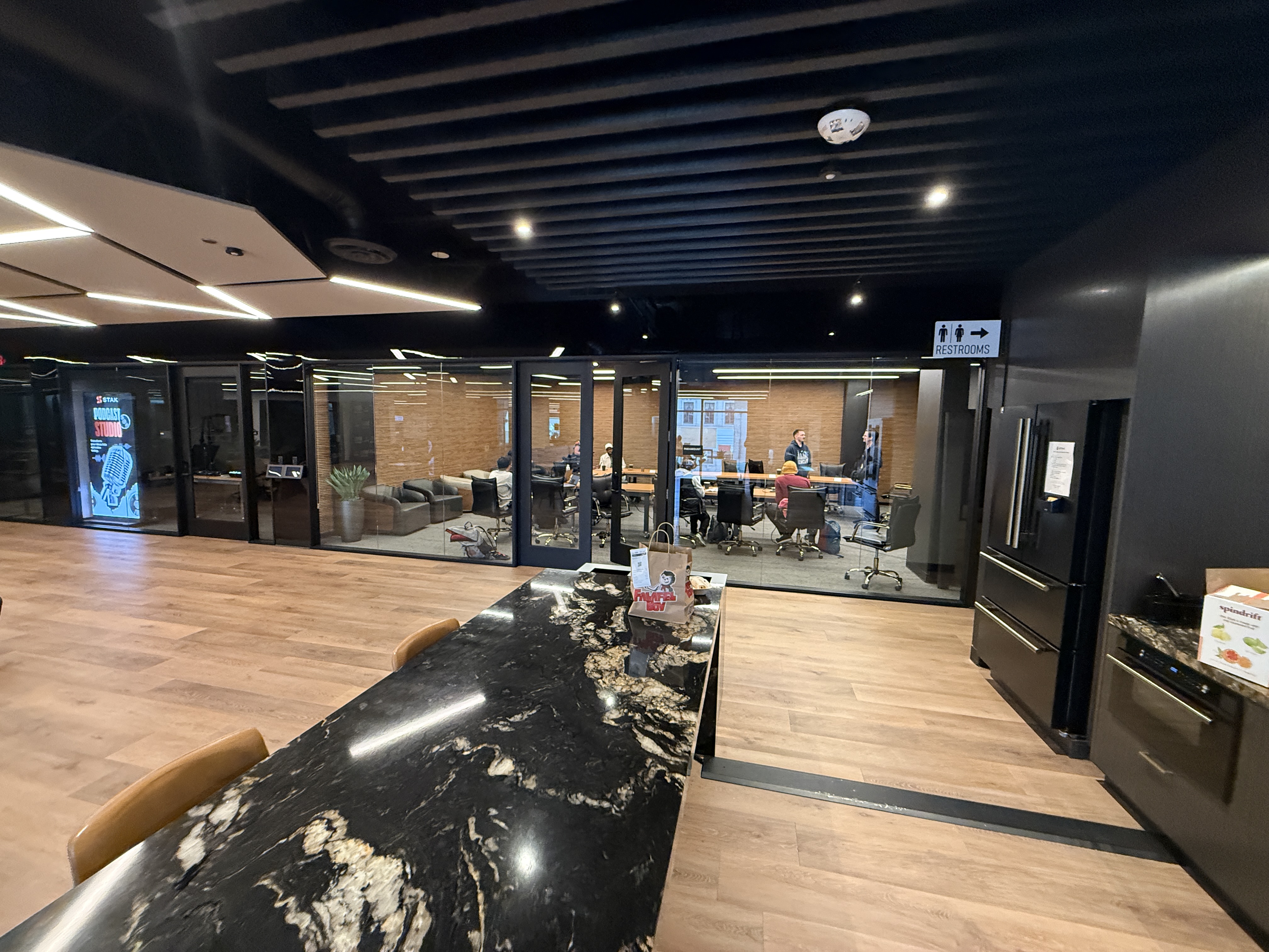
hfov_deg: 102.1
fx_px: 513
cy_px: 476
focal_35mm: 14
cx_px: 634
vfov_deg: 85.7
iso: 500
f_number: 2.2
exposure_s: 1/60
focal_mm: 2.22
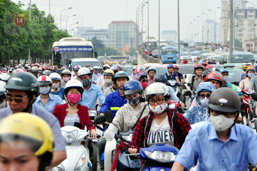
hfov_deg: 16.7
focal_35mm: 123
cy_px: 86
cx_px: 128
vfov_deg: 11.1
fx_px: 877
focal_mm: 82
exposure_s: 1/1600
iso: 1000
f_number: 5.3
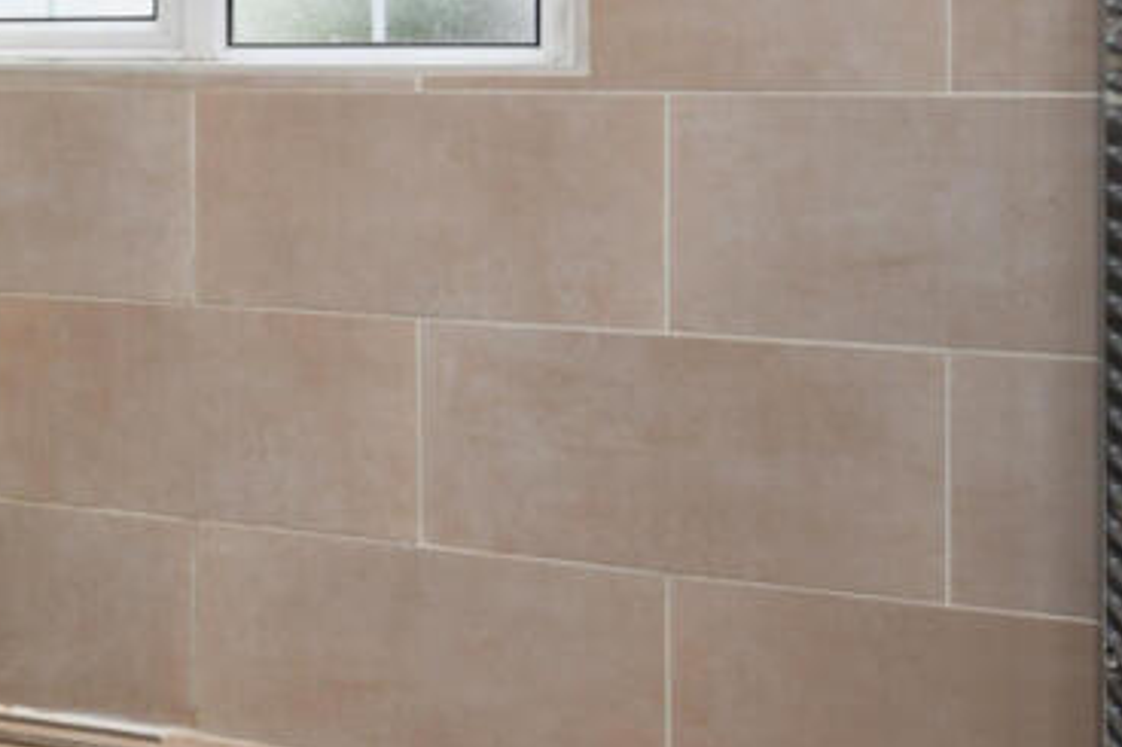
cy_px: 63
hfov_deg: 44.3
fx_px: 1215
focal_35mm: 39
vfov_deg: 32.3
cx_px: 73
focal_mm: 14
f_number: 10
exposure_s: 1/60
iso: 800
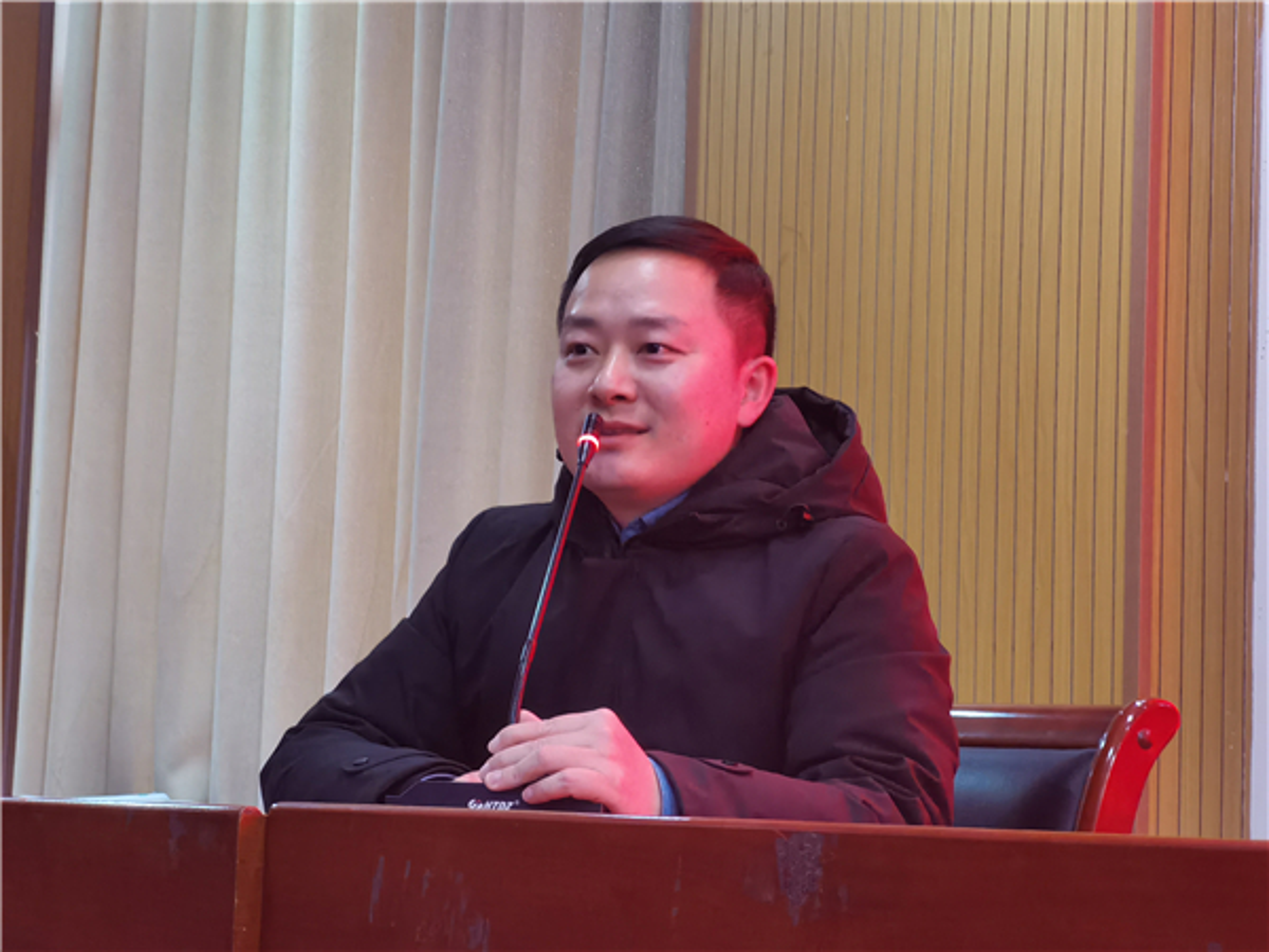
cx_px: 634
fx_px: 3666
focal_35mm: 100
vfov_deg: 14.8
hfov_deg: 19.6
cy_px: 476
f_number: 2.4
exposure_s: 1/24
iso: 400
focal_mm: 7.48
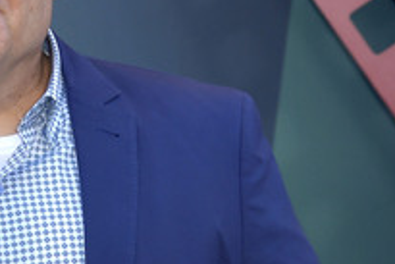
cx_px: -31
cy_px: 37
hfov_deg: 10.1
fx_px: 2218
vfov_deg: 6.8
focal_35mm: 202
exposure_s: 1/250
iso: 320
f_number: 6.3
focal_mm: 92
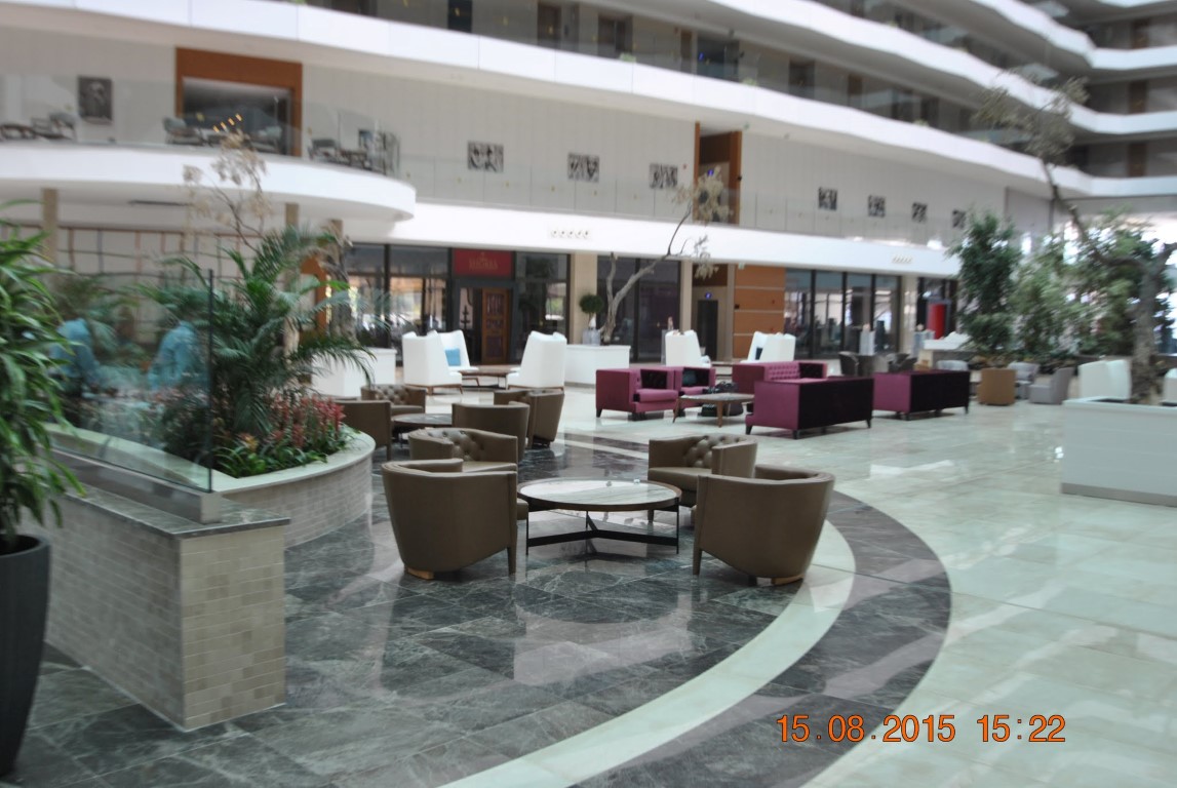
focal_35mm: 30
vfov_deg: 43.7
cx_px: 588
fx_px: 982
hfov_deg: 61.9
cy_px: 394
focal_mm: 20
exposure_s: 1/50
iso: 200
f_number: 4.2
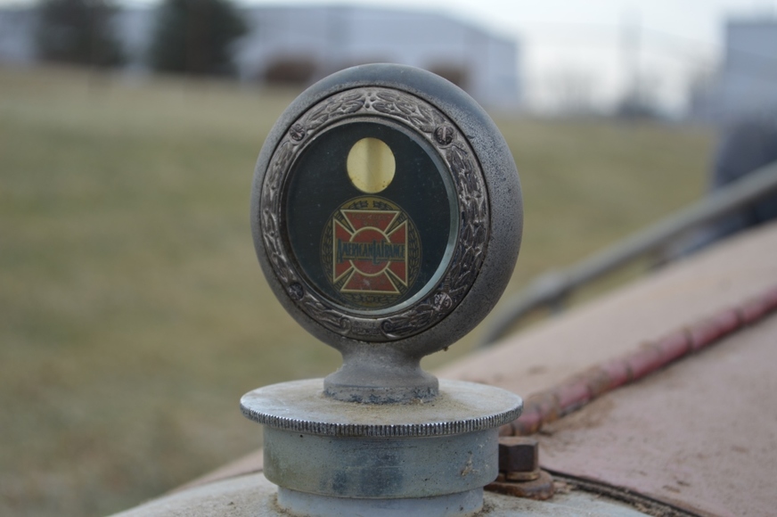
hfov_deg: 24.6
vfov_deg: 16.5
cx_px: 388
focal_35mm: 82
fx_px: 1779
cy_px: 258
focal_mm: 55
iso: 100
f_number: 5.6
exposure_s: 1/125
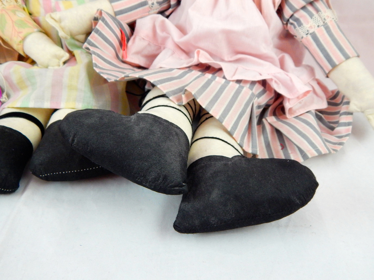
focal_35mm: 28
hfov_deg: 63.4
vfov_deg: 49.7
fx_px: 303
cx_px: 187
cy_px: 140
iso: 400
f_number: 3.2
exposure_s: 1/60
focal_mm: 5.1
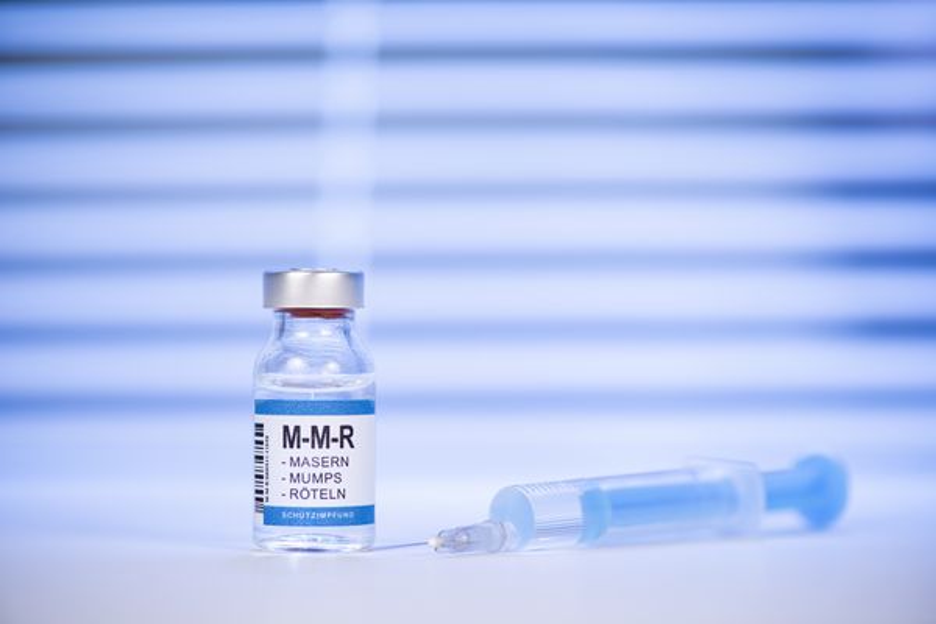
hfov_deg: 19.5
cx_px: 468
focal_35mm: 105
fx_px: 2730
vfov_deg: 13.0
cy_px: 312
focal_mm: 105
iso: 200
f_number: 4
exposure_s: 1/160
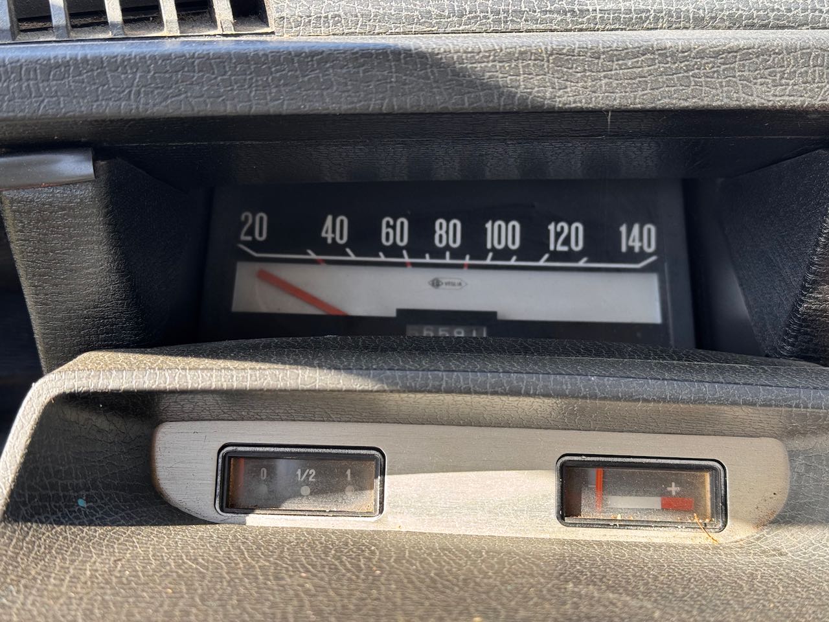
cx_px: 414
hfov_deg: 39.7
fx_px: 1150
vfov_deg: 30.3
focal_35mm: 48
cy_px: 311
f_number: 1.78
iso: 50
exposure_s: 1/130
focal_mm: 6.76
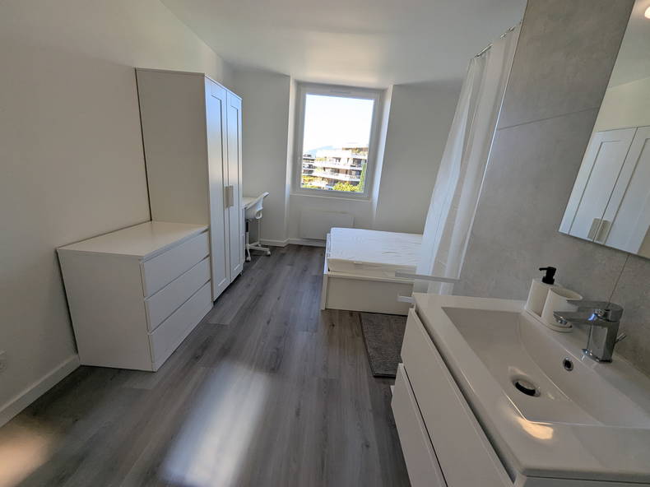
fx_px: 244
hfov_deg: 106.2
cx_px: 325
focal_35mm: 13
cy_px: 244
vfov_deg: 89.9
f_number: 2.2
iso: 69
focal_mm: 1.95
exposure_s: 1/205
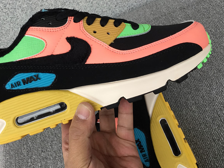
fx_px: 311
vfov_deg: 30.1
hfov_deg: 39.4
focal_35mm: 48
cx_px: 82
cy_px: 56
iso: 40
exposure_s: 1/100
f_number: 2.4
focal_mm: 3.3
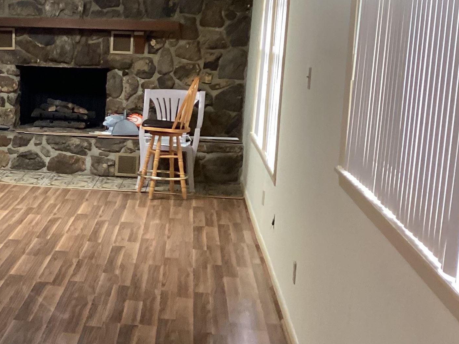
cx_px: 8
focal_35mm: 68
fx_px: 902
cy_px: 157
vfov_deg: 21.6
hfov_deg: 27.1
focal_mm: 3.3
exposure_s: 1/40
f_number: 2.4
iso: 320
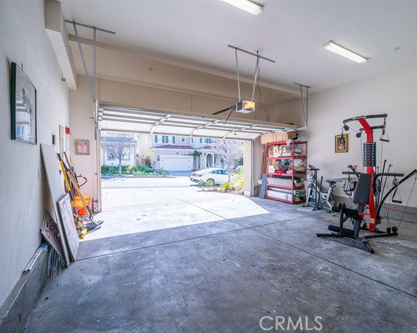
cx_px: 235
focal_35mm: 17
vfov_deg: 77.0
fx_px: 210
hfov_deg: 89.2
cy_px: 167
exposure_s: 1/320
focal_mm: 15
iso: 200
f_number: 8
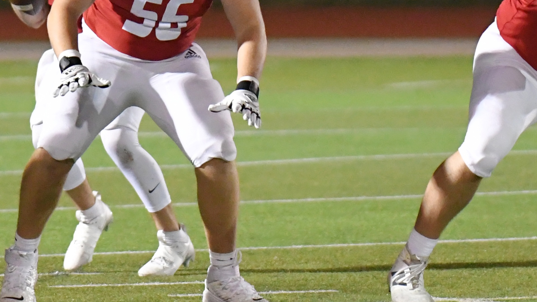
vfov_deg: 2.8
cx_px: 114
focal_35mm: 430
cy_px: 62
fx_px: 6123
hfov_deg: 5.0
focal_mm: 170
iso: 7200
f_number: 2.8
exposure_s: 1/800
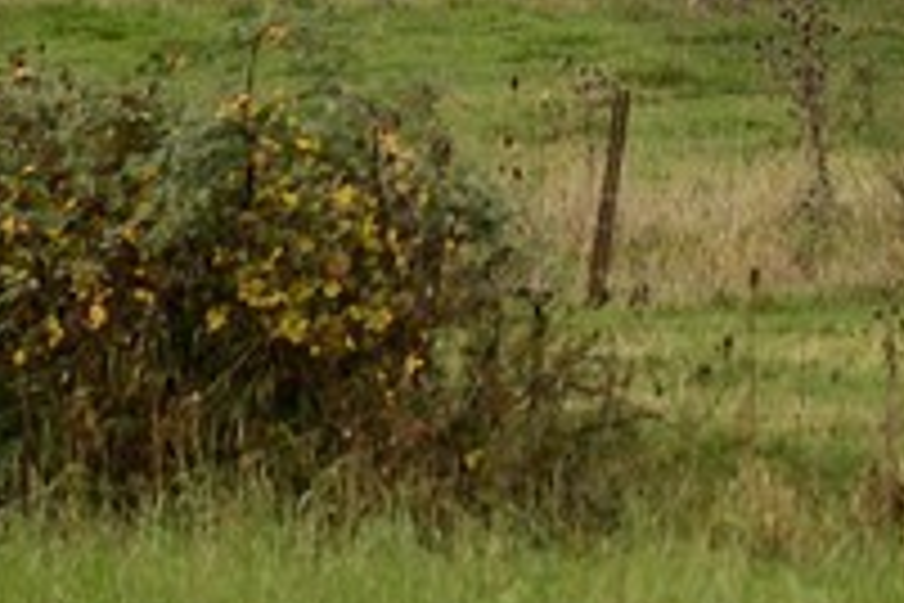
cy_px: -1616
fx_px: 40024
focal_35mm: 1594
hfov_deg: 1.3
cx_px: 1534
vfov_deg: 0.9
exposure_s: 1/200
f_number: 5.6
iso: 400
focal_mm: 200
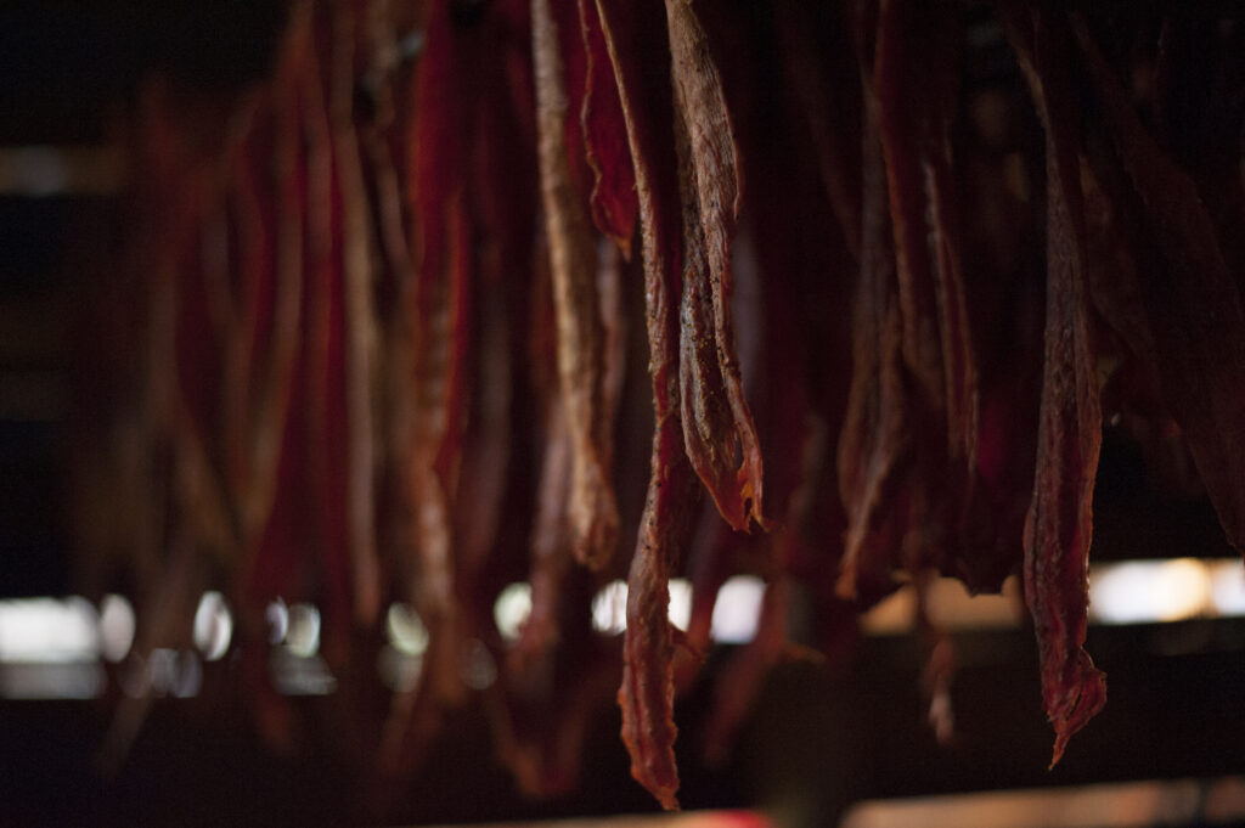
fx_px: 1728
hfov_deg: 39.6
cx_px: 622
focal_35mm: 50
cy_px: 414
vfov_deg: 26.9
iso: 3200
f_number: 1.8
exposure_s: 1/250
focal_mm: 50
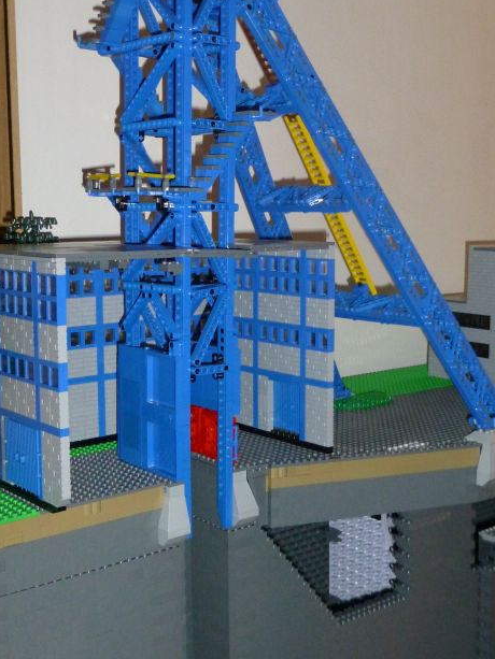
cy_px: 315
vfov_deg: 40.4
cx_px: 264
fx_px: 896
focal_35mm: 47
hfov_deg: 30.9
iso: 500
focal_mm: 5.4
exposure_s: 1/30
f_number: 3.6
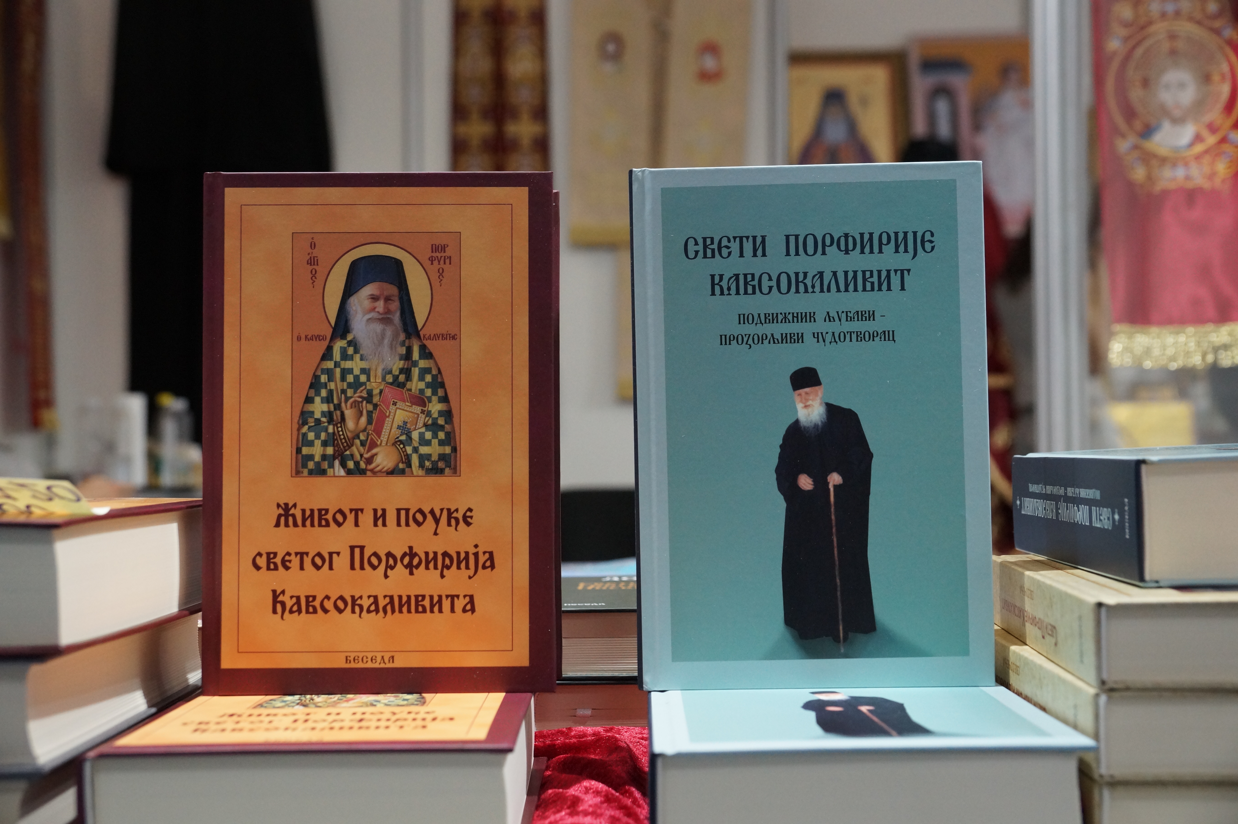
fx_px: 1547
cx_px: 619
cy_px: 412
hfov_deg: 43.6
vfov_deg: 29.8
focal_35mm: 45
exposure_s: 1/60
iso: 1250
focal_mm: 30
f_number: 5.6
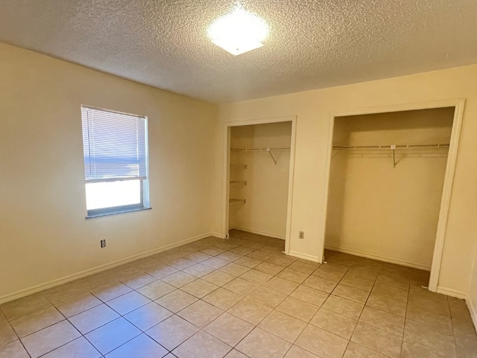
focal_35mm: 17
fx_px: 234
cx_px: 222
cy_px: 200
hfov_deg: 90.9
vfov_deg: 74.4
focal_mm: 1.57
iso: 800
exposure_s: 1/60
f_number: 1.8
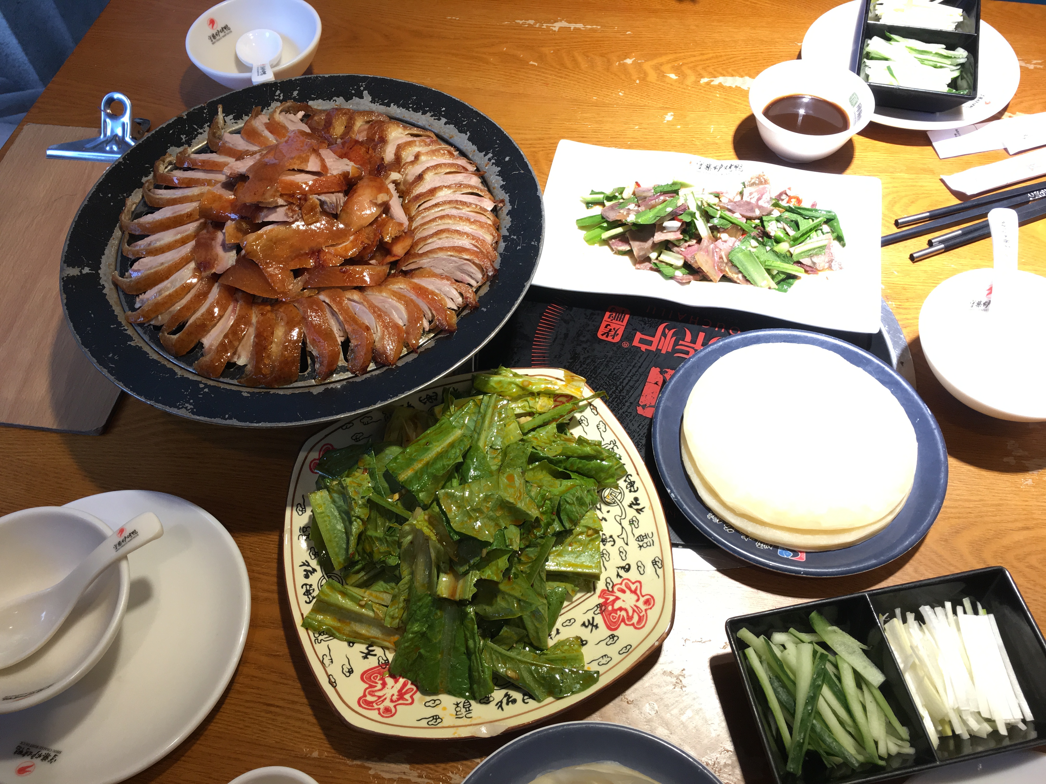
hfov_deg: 61.7
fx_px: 876
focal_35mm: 29
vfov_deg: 48.2
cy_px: 392
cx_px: 523
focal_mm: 4.15
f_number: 2.2
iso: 50
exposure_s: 1/33
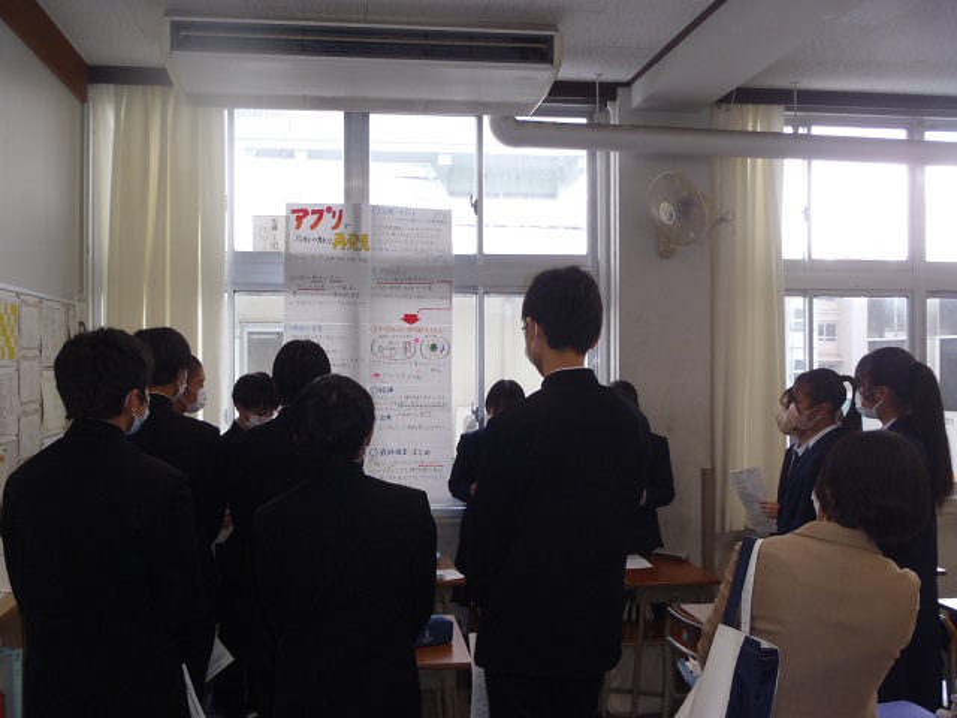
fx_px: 1051
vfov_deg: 37.7
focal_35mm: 38
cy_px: 359
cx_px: 478
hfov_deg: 49.0
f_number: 4.6
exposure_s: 1/40
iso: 125
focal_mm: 6.83
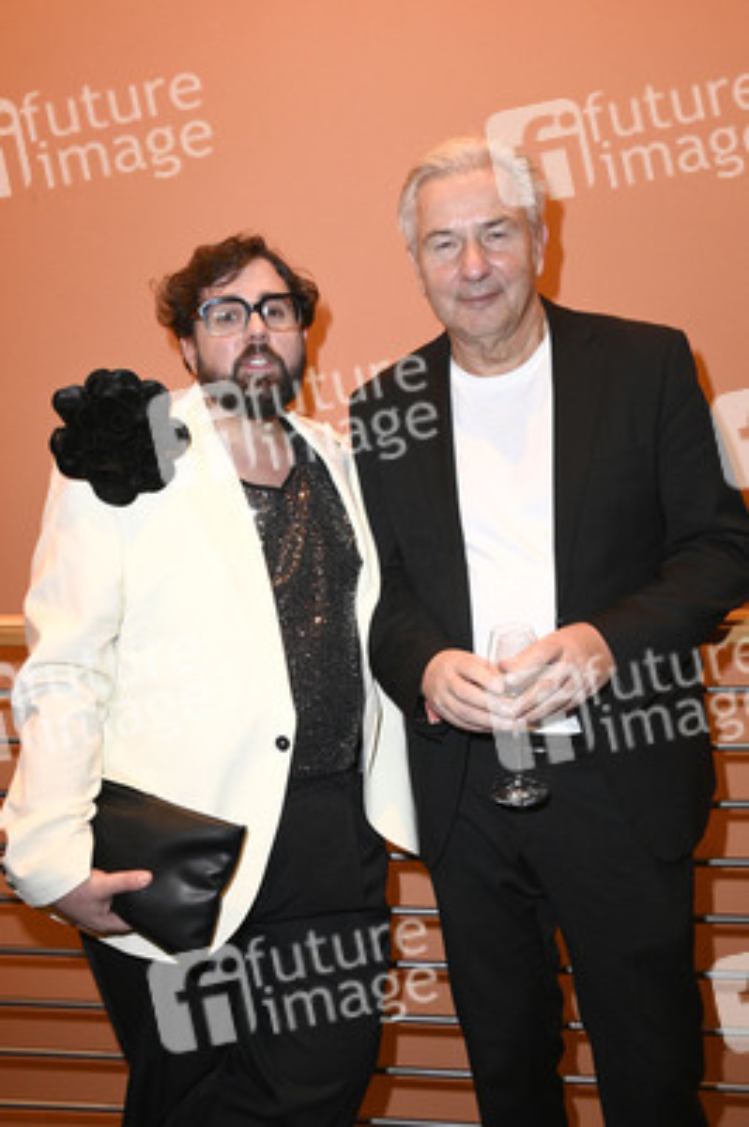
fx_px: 1063
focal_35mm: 34
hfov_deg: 38.8
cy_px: 564
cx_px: 374
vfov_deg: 55.8
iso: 5000
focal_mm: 34
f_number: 5.6
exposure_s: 1/160
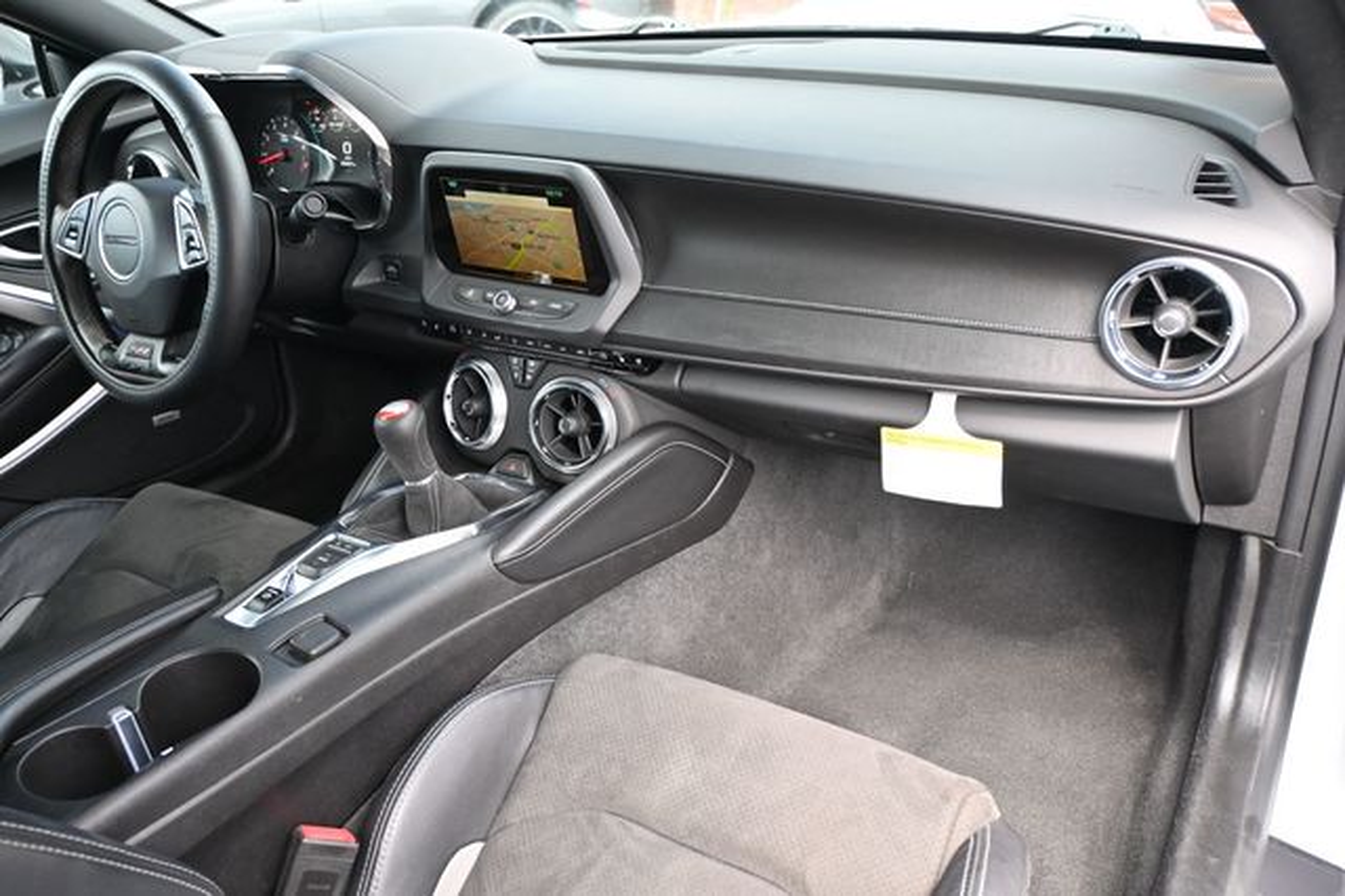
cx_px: 672
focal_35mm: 29
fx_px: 1092
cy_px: 448
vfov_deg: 44.6
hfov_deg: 63.2
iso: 720
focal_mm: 19.5
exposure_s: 1/125
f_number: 3.8
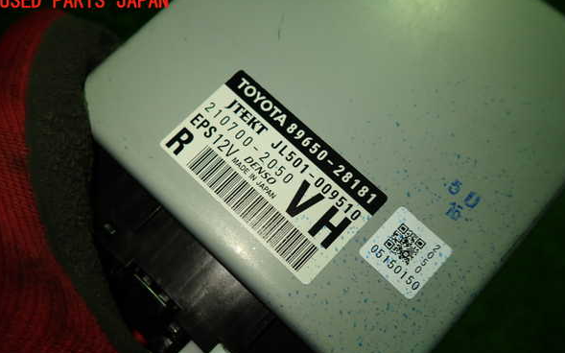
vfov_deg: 45.8
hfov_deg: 68.4
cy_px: 205
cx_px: 282
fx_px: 416
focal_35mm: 27
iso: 100
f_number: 2
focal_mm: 4.5
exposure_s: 1/125
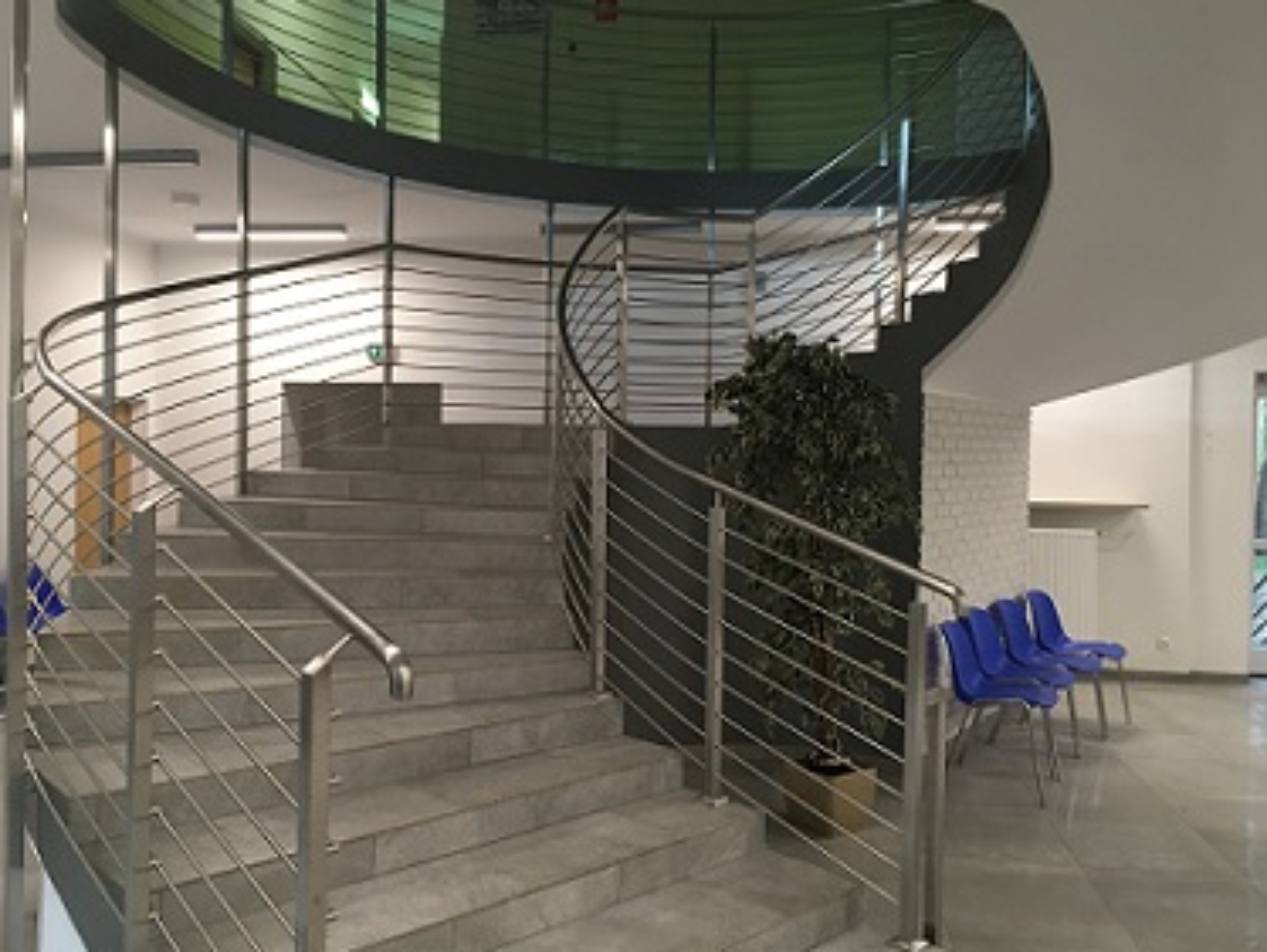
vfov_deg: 45.5
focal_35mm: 31
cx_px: 606
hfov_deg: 58.3
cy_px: 454
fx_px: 1135
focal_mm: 4.15
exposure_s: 1/33
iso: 125
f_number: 2.2
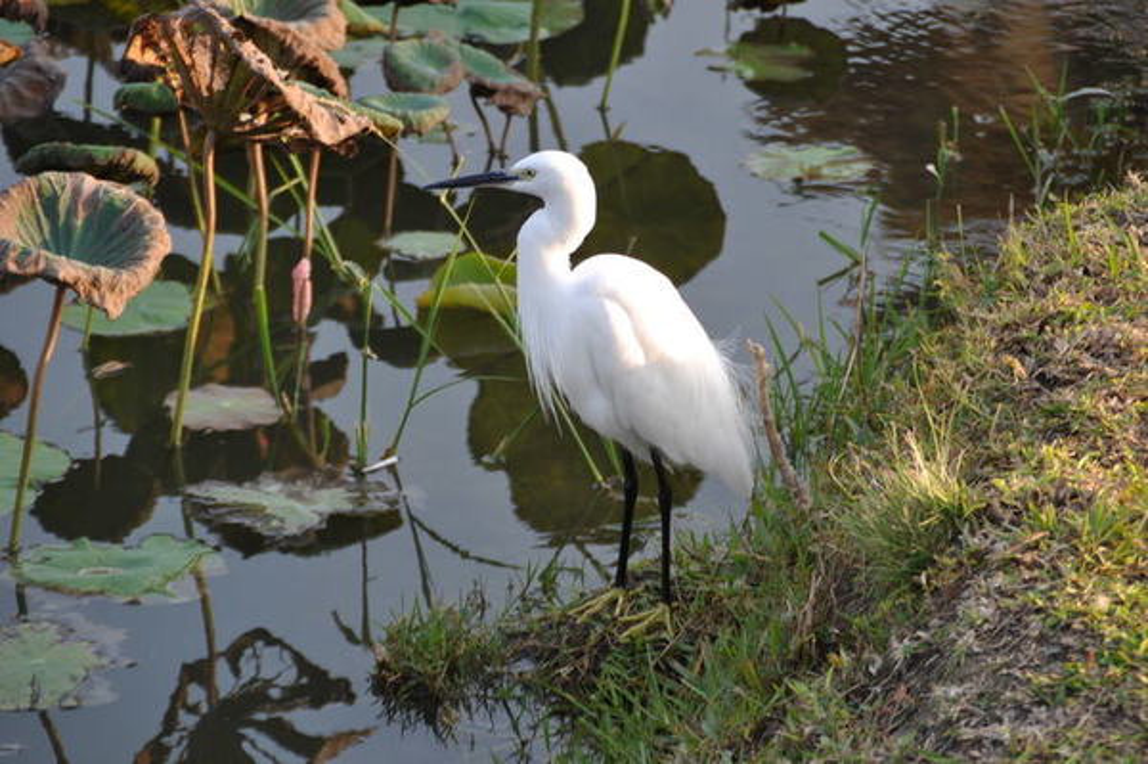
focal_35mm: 300
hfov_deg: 6.9
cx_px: 574
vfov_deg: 4.6
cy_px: 382
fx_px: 9559
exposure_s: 1/60
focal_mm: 200
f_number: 6.3
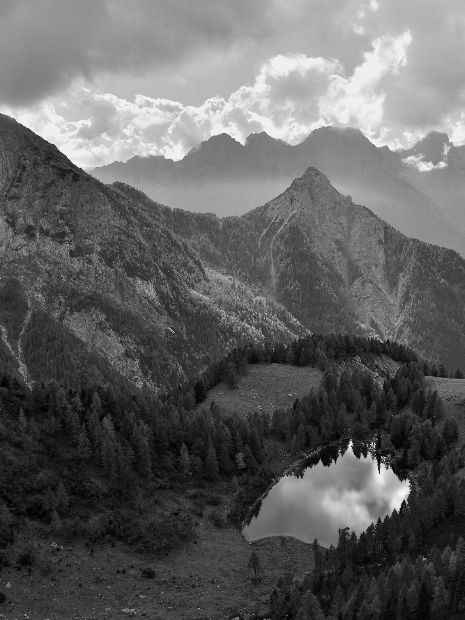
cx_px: 376
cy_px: 309
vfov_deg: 42.1
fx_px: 806
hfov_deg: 31.3
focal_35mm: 45
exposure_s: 1/250
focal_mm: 31
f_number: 8
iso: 100
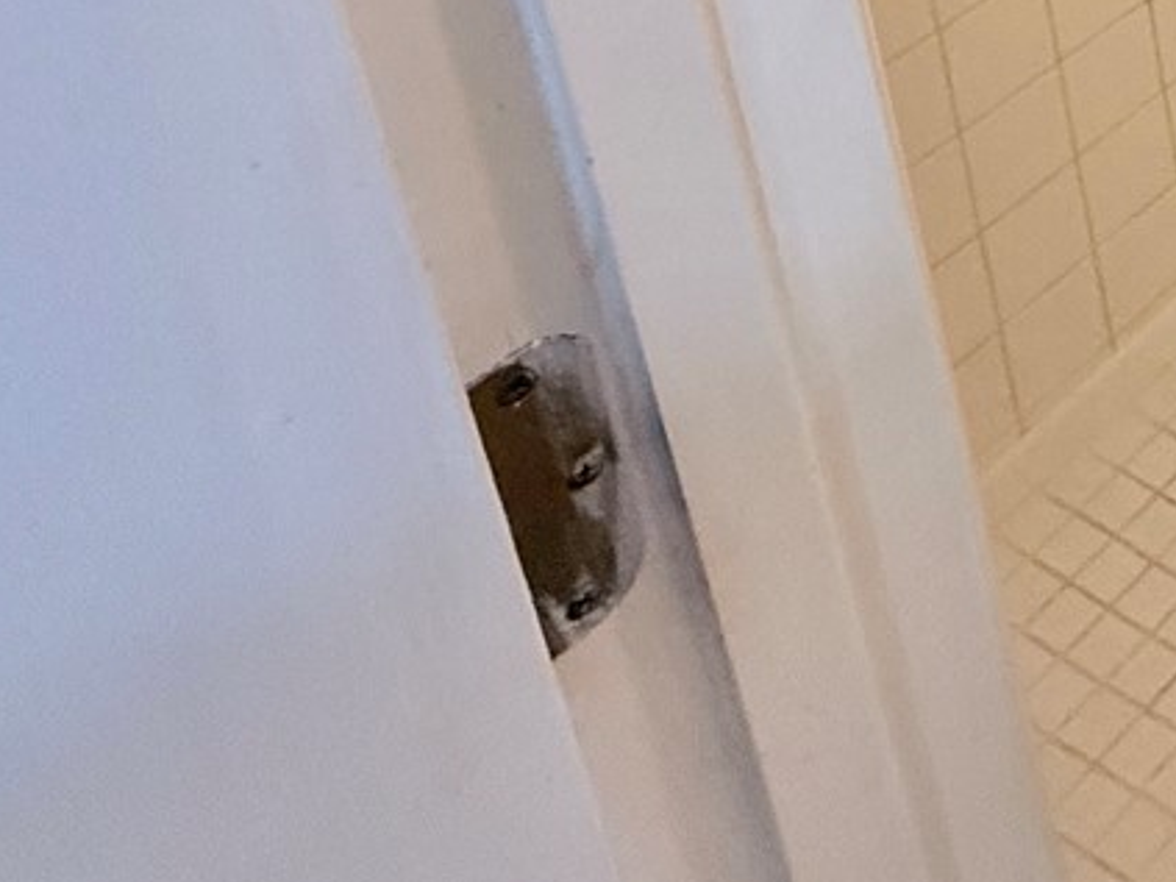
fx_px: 1800
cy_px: -657
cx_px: 1888
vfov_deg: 20.5
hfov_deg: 24.8
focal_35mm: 53
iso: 250
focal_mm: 2.22
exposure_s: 1/60
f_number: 2.2
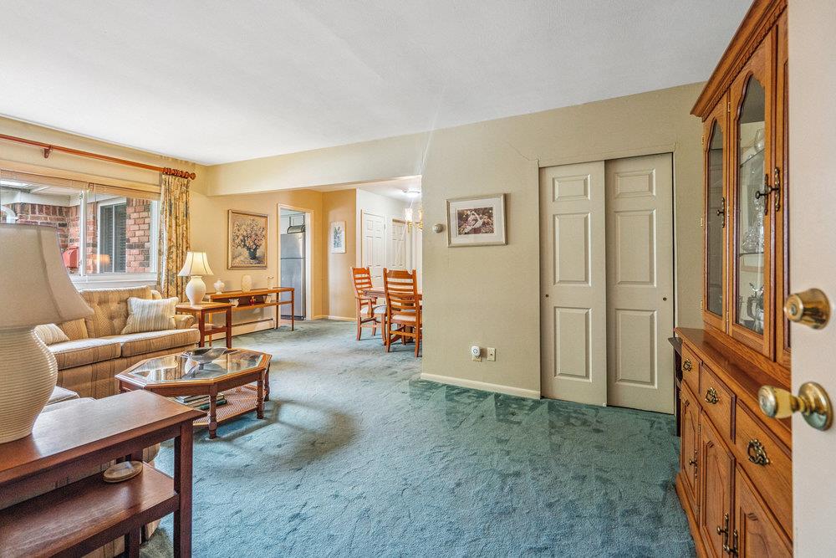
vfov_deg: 73.8
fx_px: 372
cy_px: 279
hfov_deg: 96.7
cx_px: 418
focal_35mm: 16
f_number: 5.6
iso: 1000
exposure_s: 1/80
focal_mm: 16
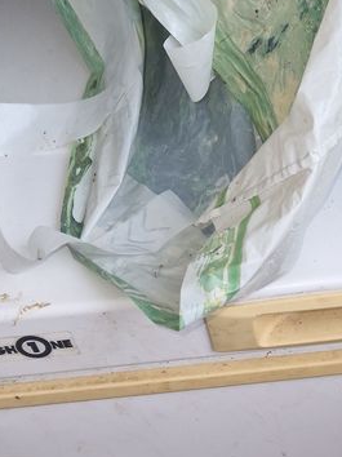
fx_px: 857
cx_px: 312
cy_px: 418
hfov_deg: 22.0
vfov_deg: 28.6
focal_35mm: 65
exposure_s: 1/100
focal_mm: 5.4
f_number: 1.8
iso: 160
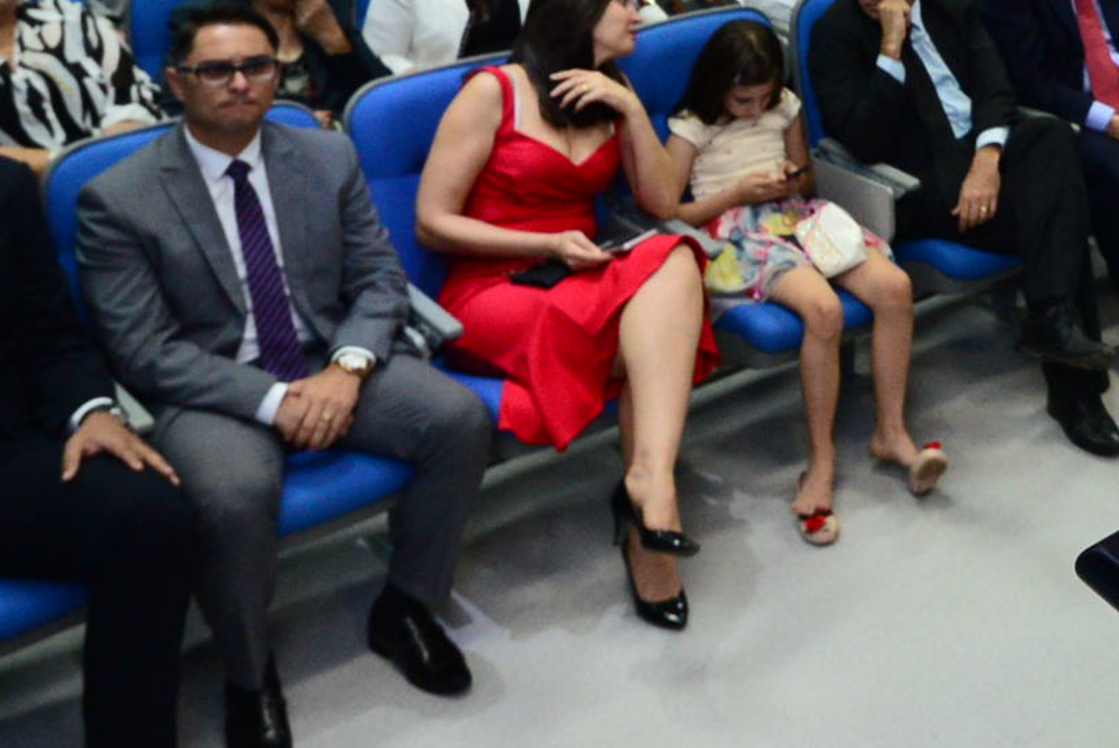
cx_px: 1396
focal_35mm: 59
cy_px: -224
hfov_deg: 28.7
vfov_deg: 20.9
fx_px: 1835
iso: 2500
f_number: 5
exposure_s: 1/125
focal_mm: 16
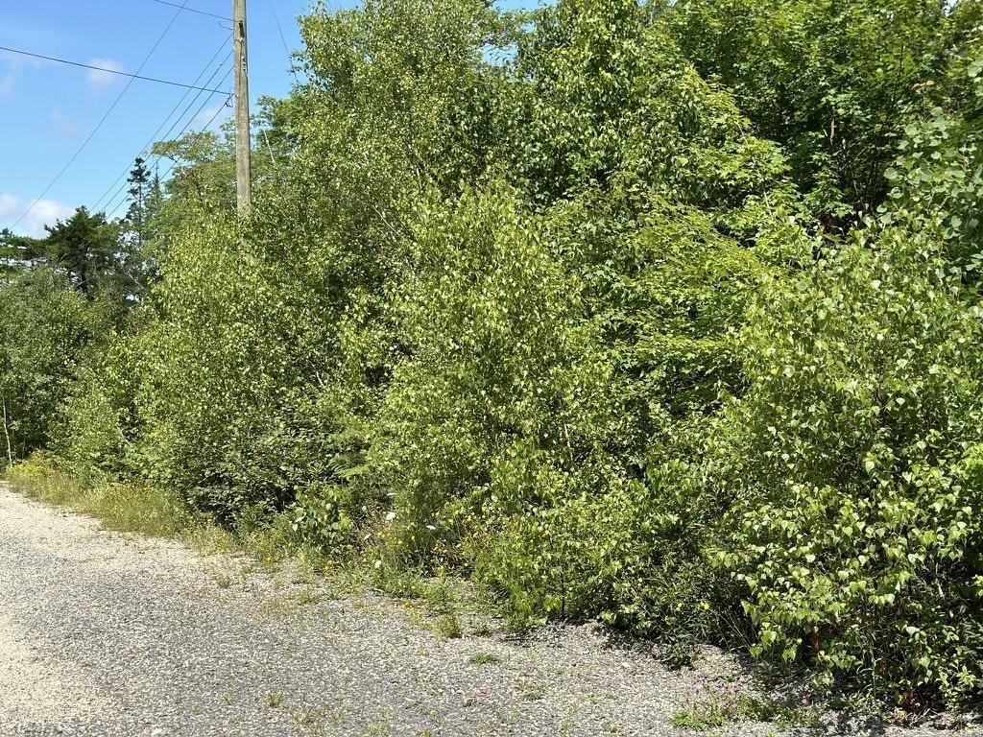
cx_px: 492
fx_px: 1363
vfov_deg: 30.3
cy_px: 368
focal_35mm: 48
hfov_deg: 39.7
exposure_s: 1/4016
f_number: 1.78
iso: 100
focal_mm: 6.86
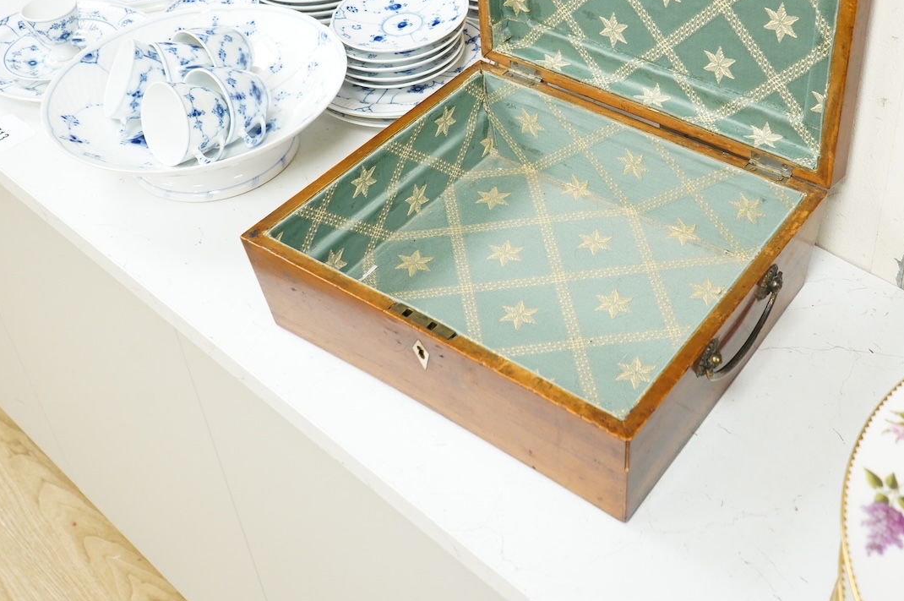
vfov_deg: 29.2
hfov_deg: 43.2
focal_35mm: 45
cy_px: 126
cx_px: 588
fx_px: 1129
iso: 2500
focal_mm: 28
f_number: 6.3
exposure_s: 1/80
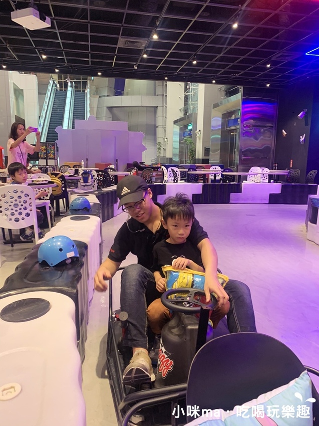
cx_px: 160
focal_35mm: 26
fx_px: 320
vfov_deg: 67.3
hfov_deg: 53.0
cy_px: 213
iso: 250
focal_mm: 4.25
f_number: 1.8
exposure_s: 1/40
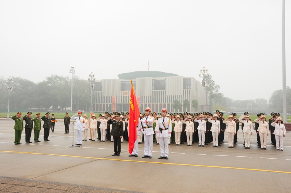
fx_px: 266
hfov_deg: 57.3
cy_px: 96
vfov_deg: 39.9
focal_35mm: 33
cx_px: 146
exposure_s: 1/125
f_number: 10
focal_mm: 22
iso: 1000
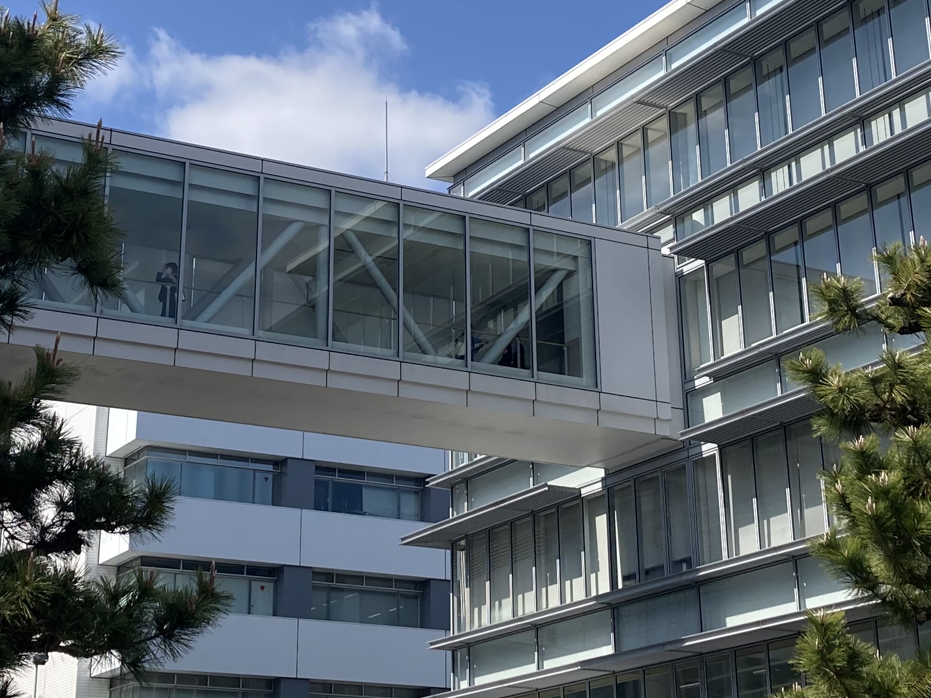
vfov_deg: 20.2
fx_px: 1936
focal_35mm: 72
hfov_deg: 27.0
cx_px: 467
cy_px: 121
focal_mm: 3.99
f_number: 1.8
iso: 20
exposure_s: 1/2024
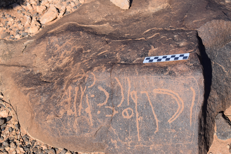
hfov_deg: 24.6
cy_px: 77
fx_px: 529
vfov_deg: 16.6
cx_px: 116
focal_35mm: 82
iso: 200
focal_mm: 55
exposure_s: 1/400
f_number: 10
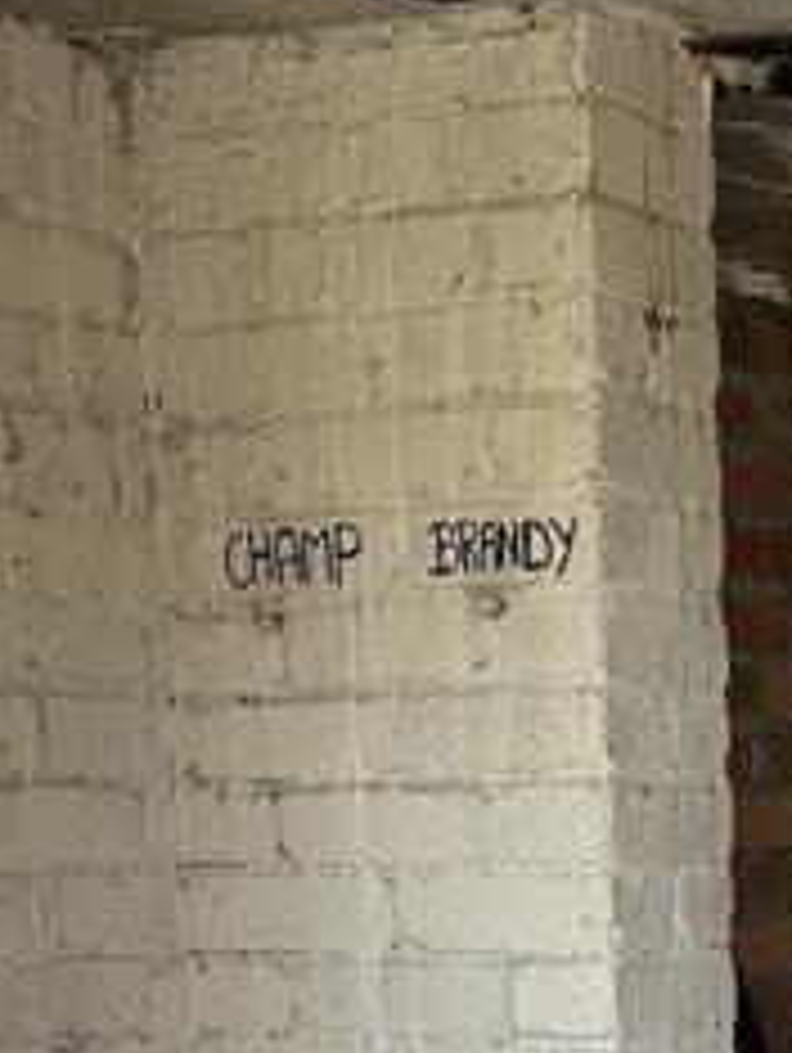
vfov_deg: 17.1
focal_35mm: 105
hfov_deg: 13.8
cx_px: 896
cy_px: 1526
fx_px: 3197
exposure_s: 1/171
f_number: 1.78
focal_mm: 6.86
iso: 100
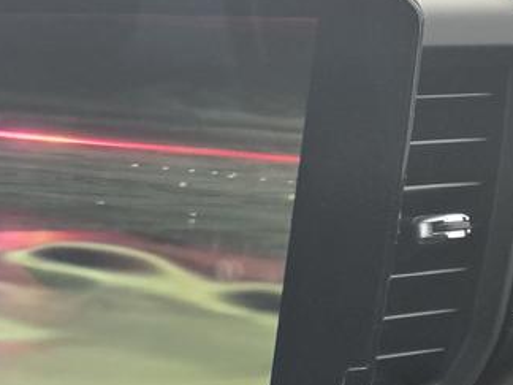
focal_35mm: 91
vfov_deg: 15.7
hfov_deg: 18.4
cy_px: 447
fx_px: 1349
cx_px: -312
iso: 64
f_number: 1.8
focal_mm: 5.4
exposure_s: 1/180
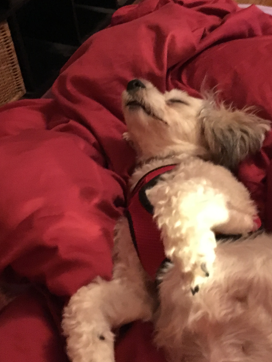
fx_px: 513
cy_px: 126
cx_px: 158
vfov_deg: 38.5
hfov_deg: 29.6
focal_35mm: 49
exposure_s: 1/15
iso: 800
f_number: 2.2
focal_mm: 4.15
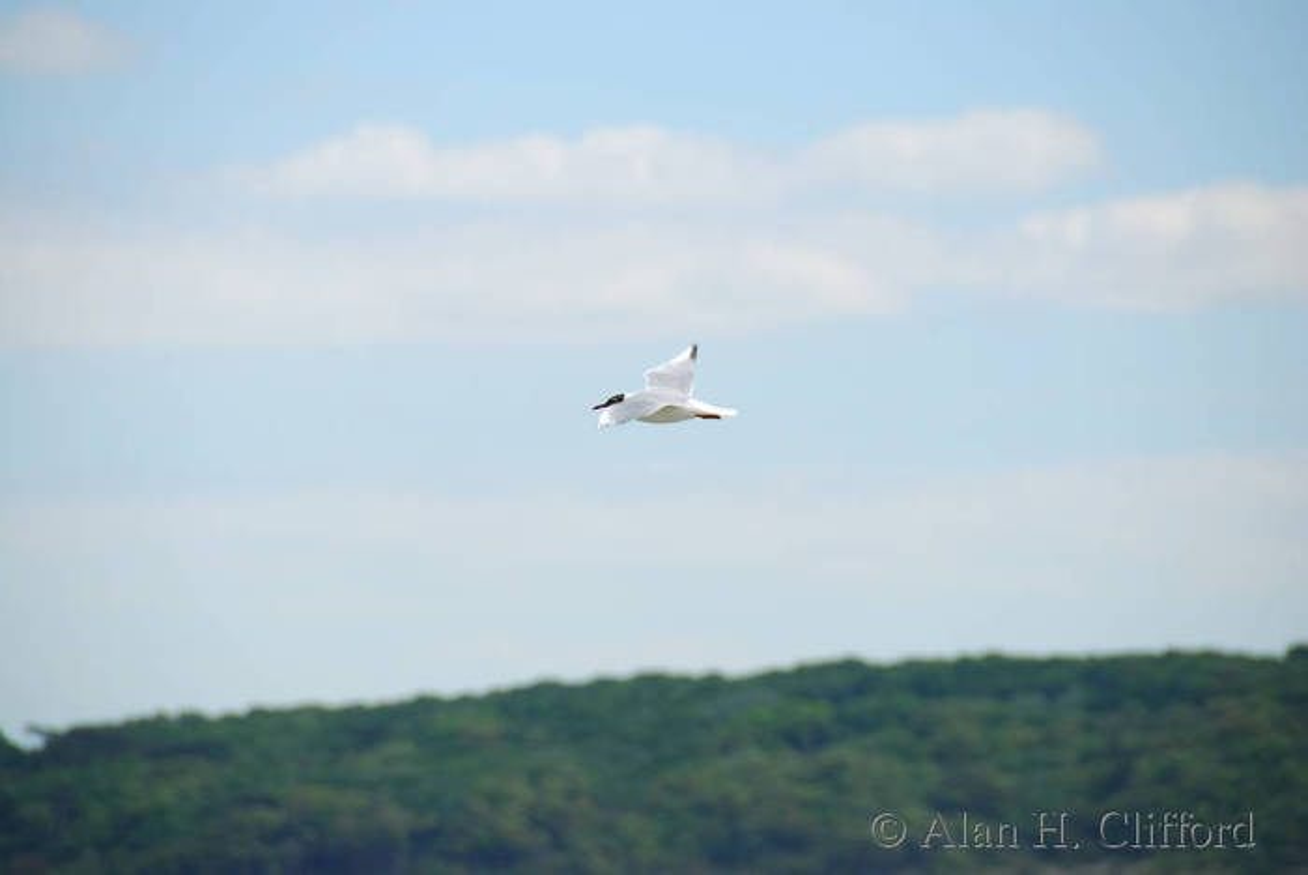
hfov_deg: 6.9
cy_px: 438
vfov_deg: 4.6
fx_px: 10909
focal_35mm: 300
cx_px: 654
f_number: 5.6
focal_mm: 200
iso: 125
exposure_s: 1/400
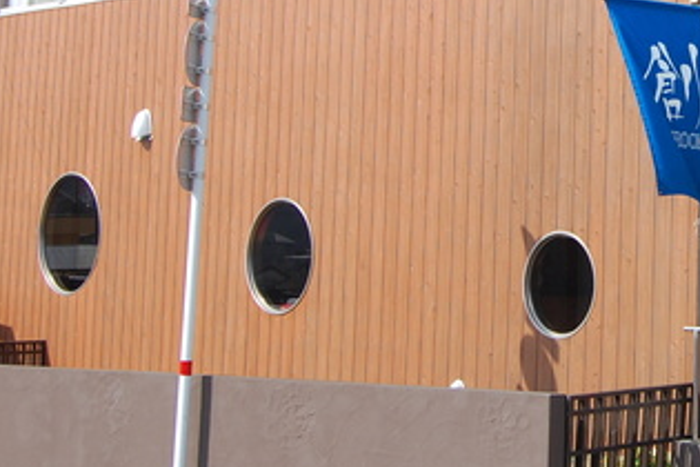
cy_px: 22
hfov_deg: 19.8
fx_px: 1925
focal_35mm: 99
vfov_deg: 13.7
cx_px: 742
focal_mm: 26
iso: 200
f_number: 8
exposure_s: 1/250
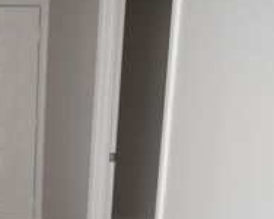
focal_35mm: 60
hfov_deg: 28.4
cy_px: 178
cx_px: -34
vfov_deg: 24.9
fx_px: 486
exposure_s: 1/20
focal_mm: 4.75
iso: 853
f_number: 1.7
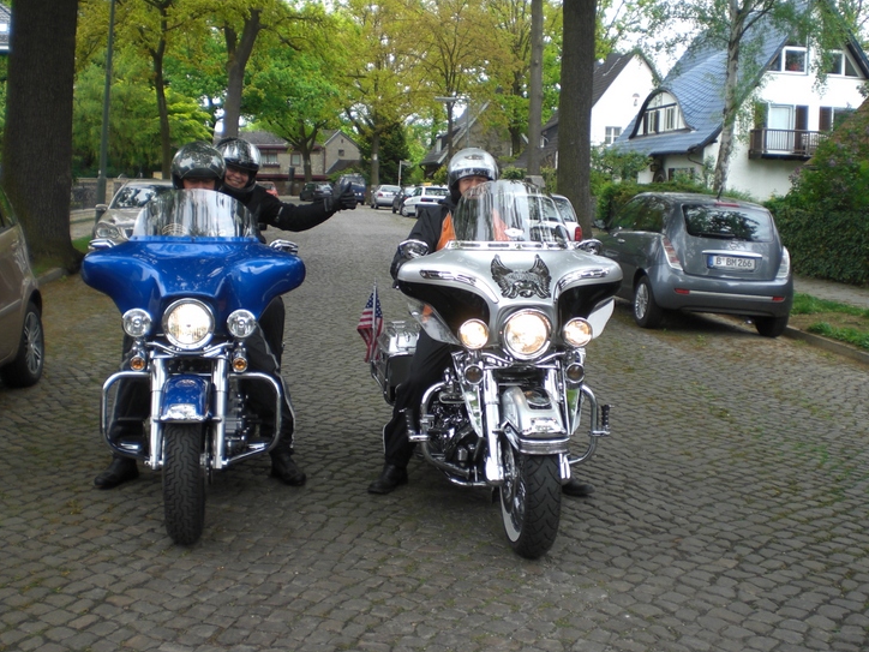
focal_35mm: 42
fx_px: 1054
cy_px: 303
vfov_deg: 34.3
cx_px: 402
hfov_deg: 44.8
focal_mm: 6.3
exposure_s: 1/100
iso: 50
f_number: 3.1
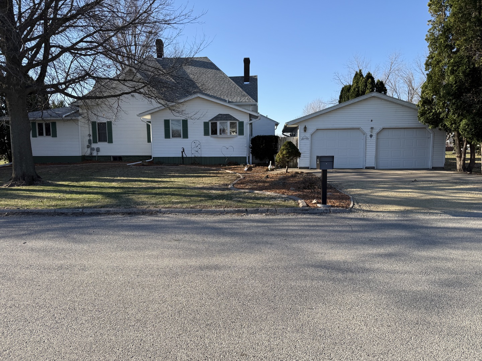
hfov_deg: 71.6
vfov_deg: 56.8
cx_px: 241
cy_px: 180
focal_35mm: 24
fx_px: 334
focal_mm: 6.76
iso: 80
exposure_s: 1/2053
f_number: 1.78
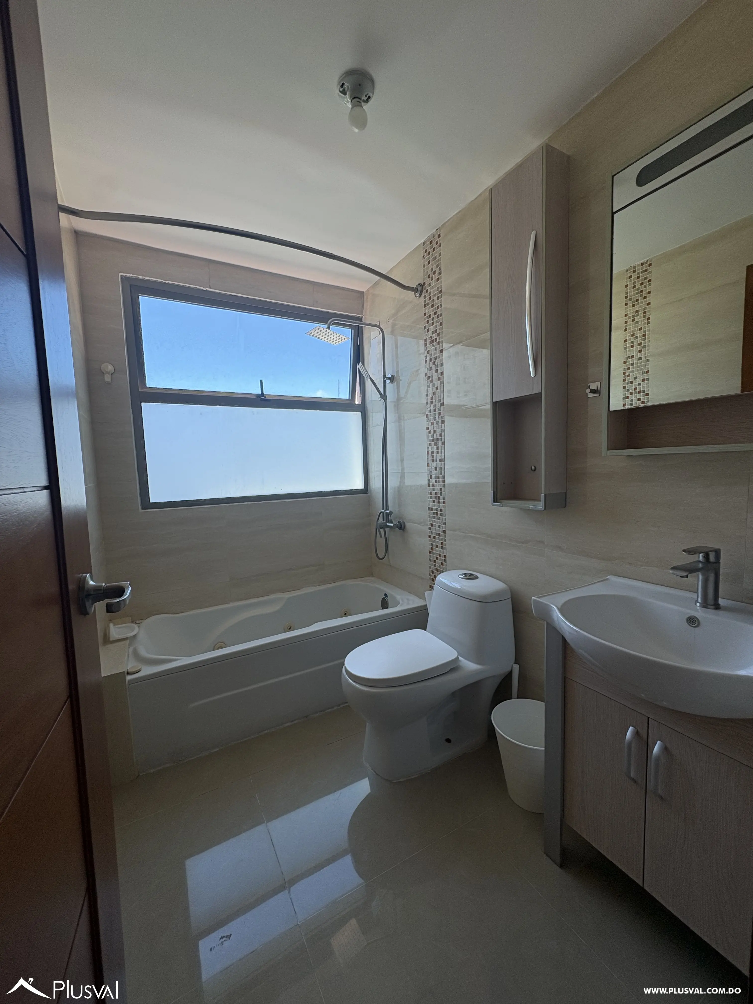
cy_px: 502
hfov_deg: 85.7
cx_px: 376
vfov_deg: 102.1
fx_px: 406
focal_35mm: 14
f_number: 2.2
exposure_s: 1/192
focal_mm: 2.22
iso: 64
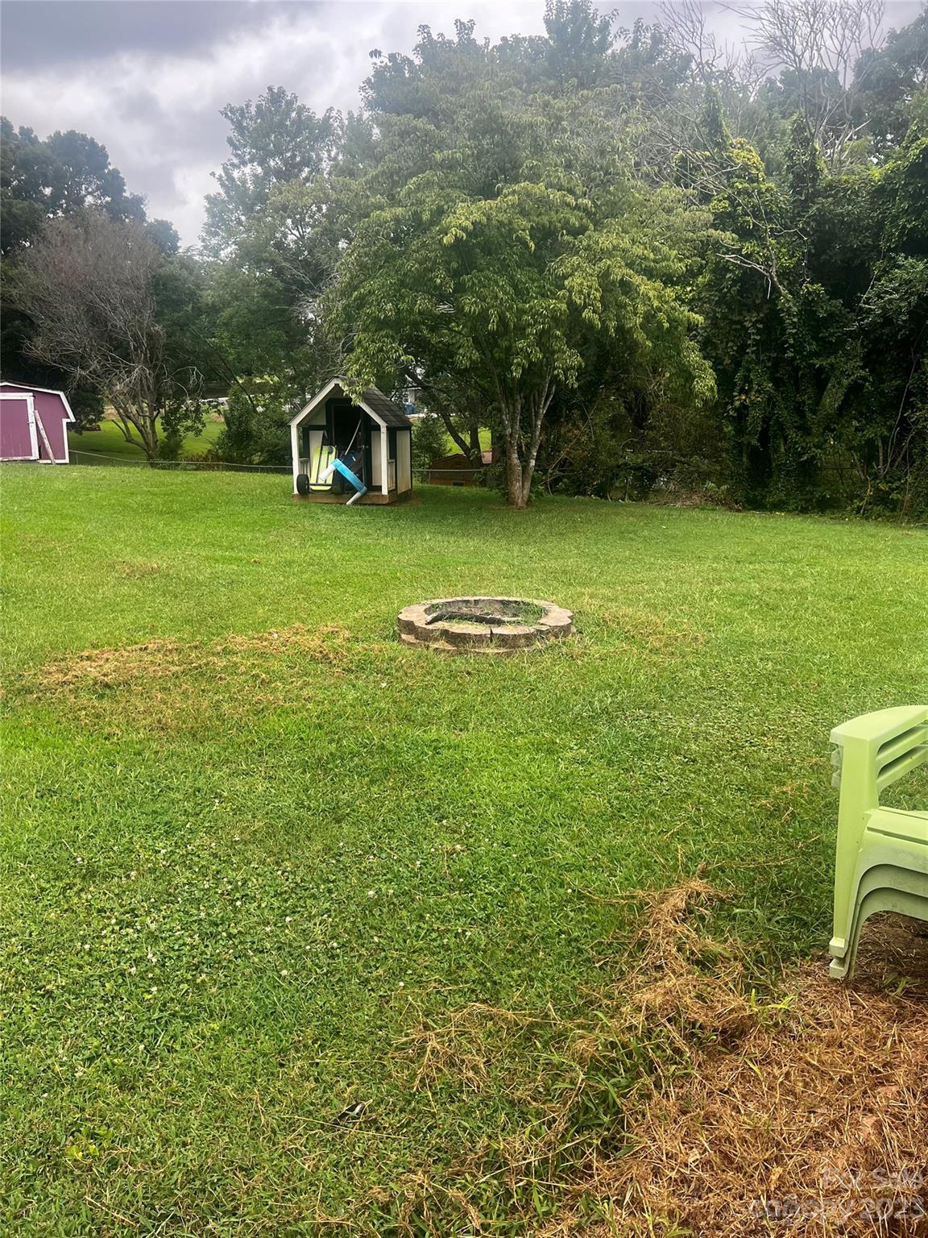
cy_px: 619
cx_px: 464
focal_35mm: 26
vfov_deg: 67.3
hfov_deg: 53.1
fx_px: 929
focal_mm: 5.7
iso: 50
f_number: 1.5
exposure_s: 1/654
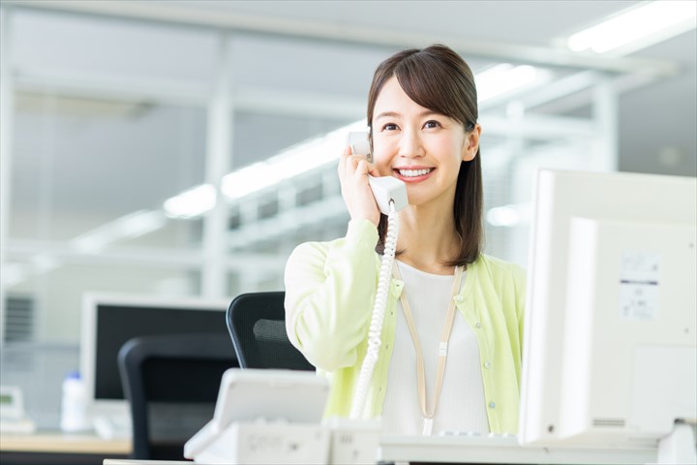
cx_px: 348
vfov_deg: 16.1
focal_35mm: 85
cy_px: 232
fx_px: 1646
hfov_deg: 23.9
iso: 400
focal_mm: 85
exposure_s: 1/160
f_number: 2.8
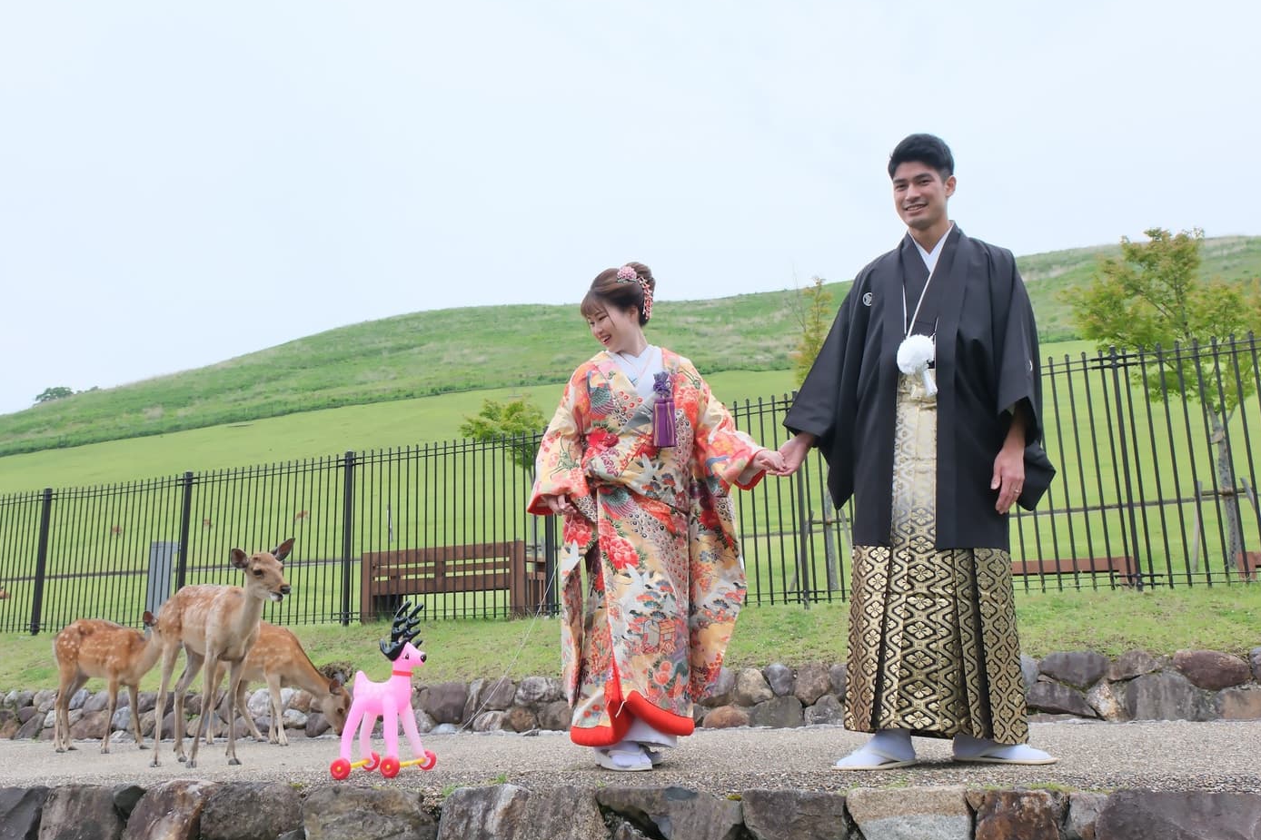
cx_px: 610
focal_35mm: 28
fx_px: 981
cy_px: 423
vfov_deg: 46.4
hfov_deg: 65.5
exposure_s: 1/250
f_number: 9
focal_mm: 17.7
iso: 800
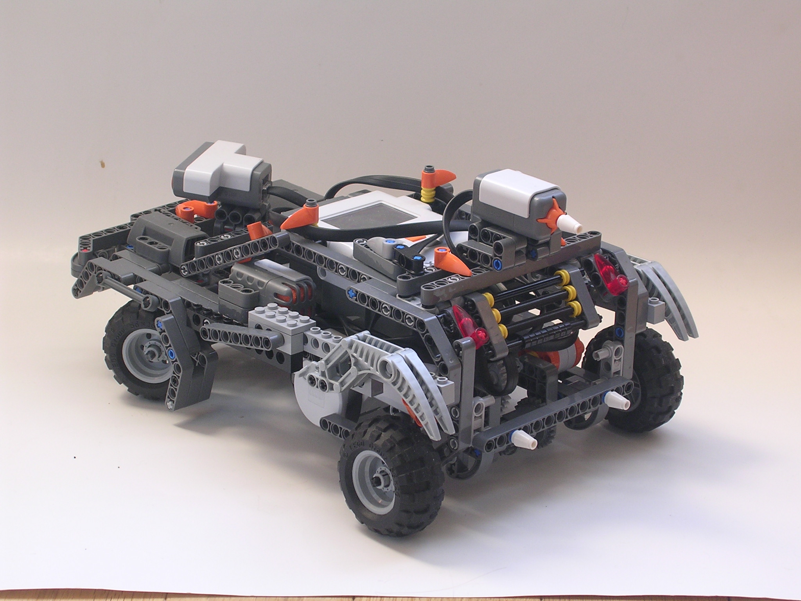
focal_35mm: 105
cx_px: 400
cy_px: 300
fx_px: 2430
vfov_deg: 14.1
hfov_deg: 18.7
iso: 100
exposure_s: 1/4.8
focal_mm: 15.9
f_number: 4.6
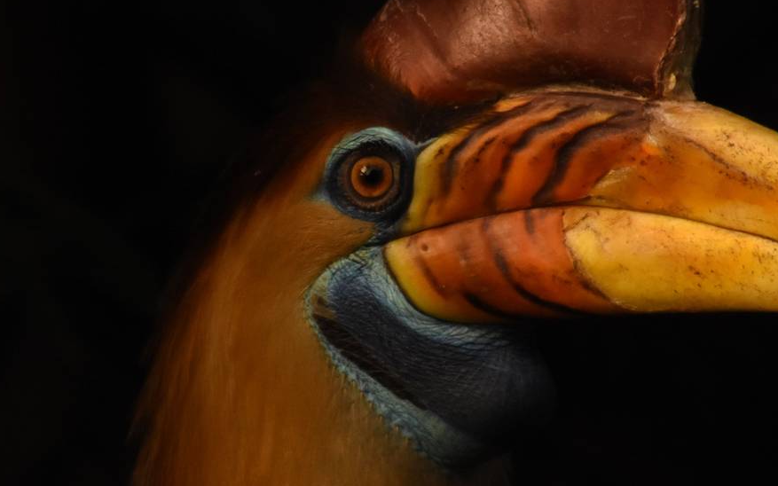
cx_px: 360
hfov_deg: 2.5
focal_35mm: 837
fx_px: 17746
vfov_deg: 1.6
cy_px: 224
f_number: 6.3
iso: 2000
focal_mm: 300
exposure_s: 1/800
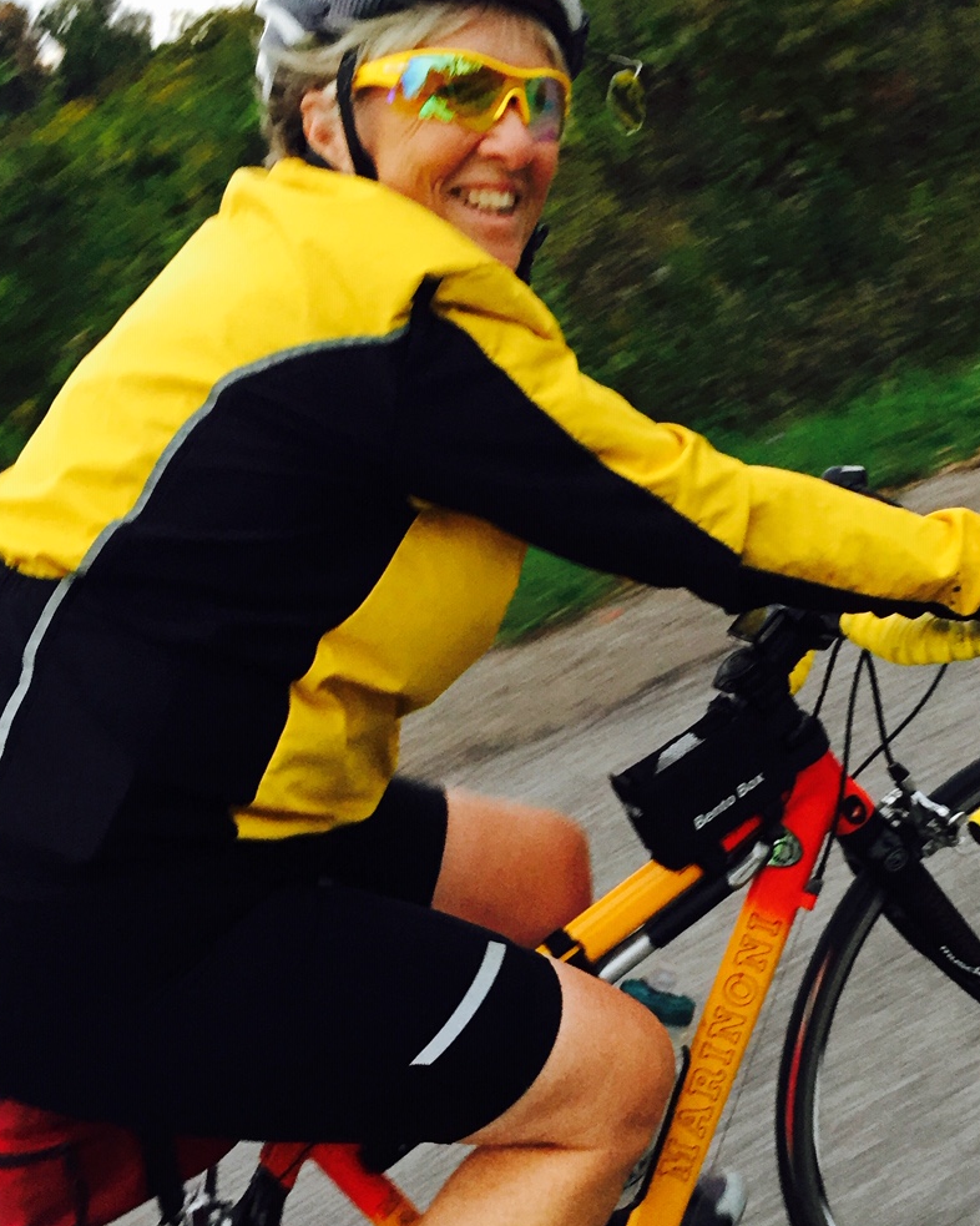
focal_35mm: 47
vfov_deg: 39.5
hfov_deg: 31.5
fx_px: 1705
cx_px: 744
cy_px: 664
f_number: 2.2
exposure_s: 1/30
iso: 50
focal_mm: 4.15
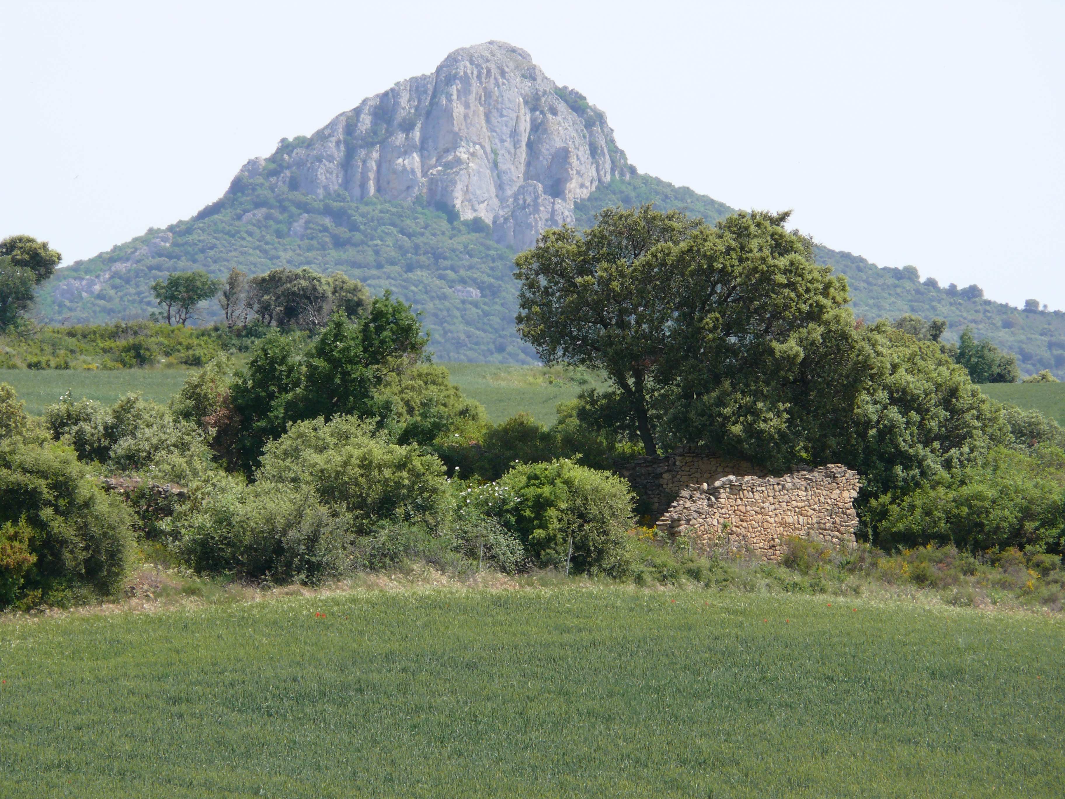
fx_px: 12922
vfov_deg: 3.5
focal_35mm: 420
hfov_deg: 4.7
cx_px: 532
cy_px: 400
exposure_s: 1/200
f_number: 7.1
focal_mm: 88.8
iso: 100
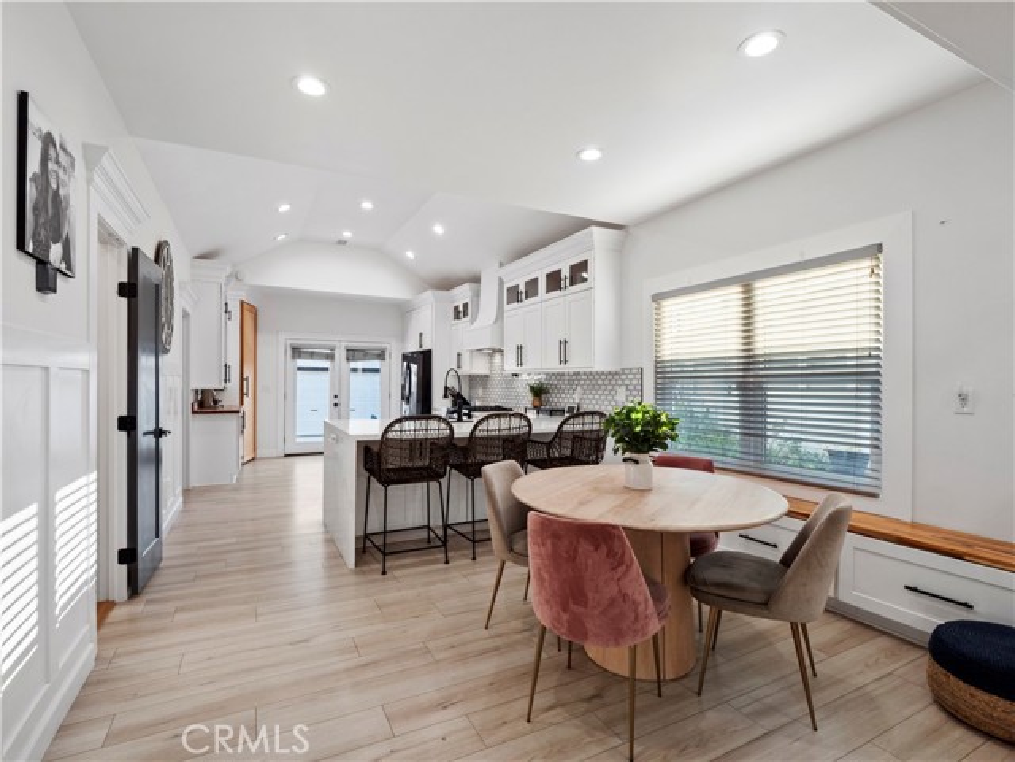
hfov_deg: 94.5
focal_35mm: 16
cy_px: 381
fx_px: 469
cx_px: 508
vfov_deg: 78.1
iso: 200
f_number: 8
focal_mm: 8
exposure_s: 1/10
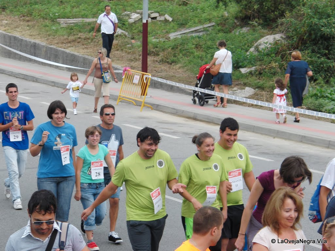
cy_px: 126
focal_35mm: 128
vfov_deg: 11.6
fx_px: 1239
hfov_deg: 15.4
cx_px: 168
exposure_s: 1/320
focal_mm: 22.6
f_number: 4.2
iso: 100
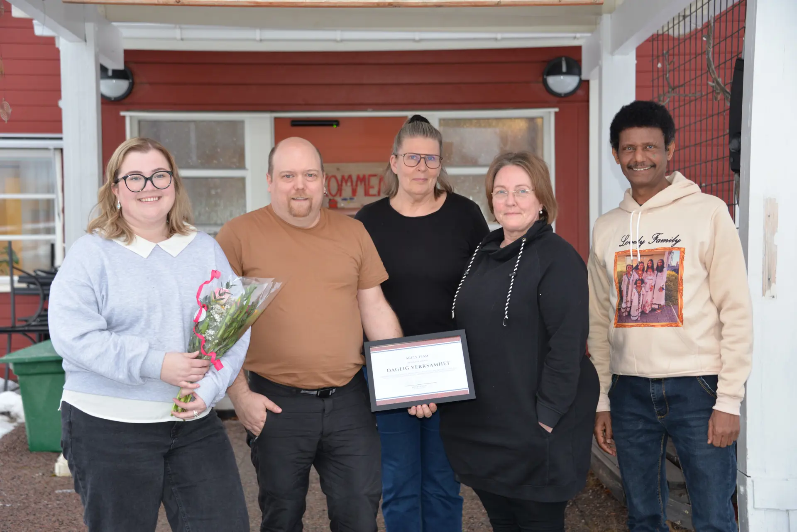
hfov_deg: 34.5
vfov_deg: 23.4
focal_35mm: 58
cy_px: 266
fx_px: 1285
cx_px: 398
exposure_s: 1/60
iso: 400
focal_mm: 58
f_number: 4.5
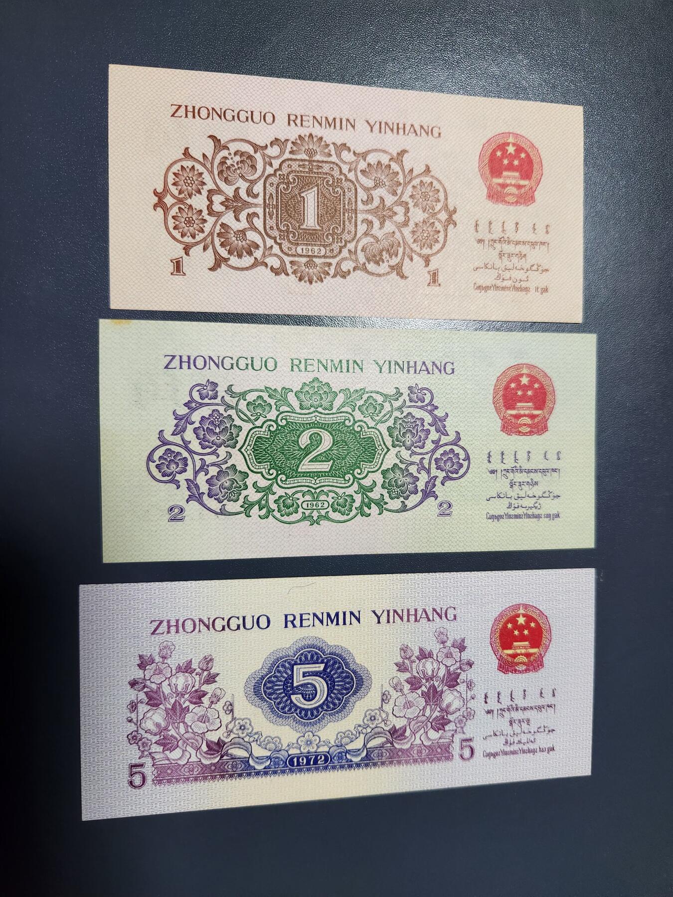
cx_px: 336
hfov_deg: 58.9
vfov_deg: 73.9
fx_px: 596
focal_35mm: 23
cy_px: 448
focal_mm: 5.4
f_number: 1.8
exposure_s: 1/100
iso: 400
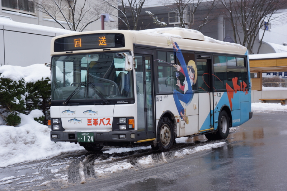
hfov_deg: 26.7
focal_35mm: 76
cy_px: 96
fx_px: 606
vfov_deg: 17.9
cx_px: 144
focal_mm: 51
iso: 125
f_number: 5
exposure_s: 1/80
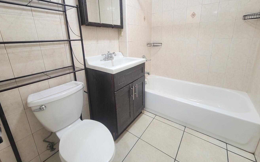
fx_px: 99
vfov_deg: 77.9
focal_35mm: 14
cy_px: 67
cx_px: 129
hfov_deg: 105.3
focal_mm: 2.2
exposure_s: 1/30
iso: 400
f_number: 2.2
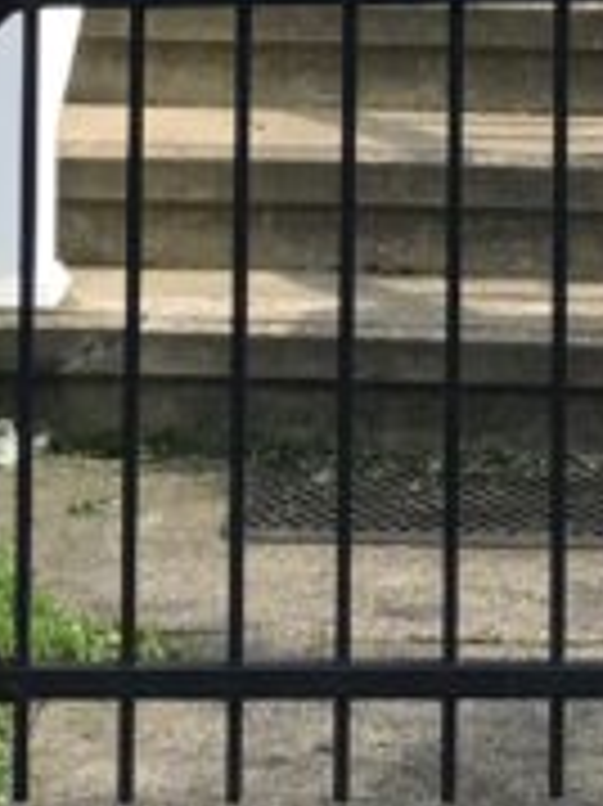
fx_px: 3721
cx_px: 558
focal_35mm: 160
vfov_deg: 11.3
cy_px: -774
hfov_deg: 9.2
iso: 20
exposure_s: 1/684
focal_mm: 3.99
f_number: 1.8
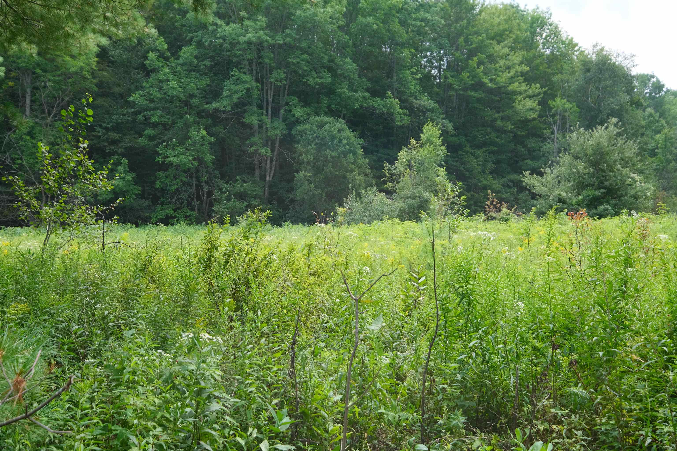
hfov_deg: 53.1
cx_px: 338
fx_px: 677
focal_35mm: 36
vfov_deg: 36.9
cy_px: 226
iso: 320
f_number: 5.6
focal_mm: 24
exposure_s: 1/280
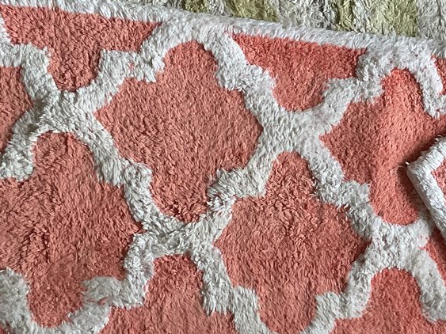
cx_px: 393
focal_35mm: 78
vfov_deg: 18.9
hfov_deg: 24.4
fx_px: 1005
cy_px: 121
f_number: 1.8
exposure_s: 1/60
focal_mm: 3
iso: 80
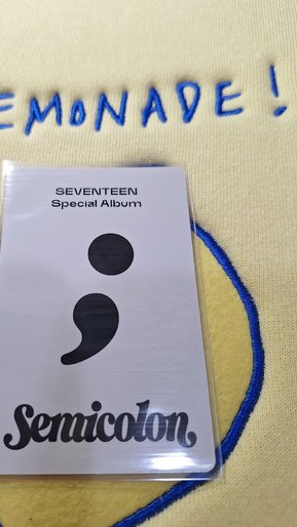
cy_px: 255
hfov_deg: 43.8
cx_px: 100
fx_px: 364
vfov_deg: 71.9
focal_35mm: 26
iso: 50
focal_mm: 5.54
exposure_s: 1/60
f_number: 1.8
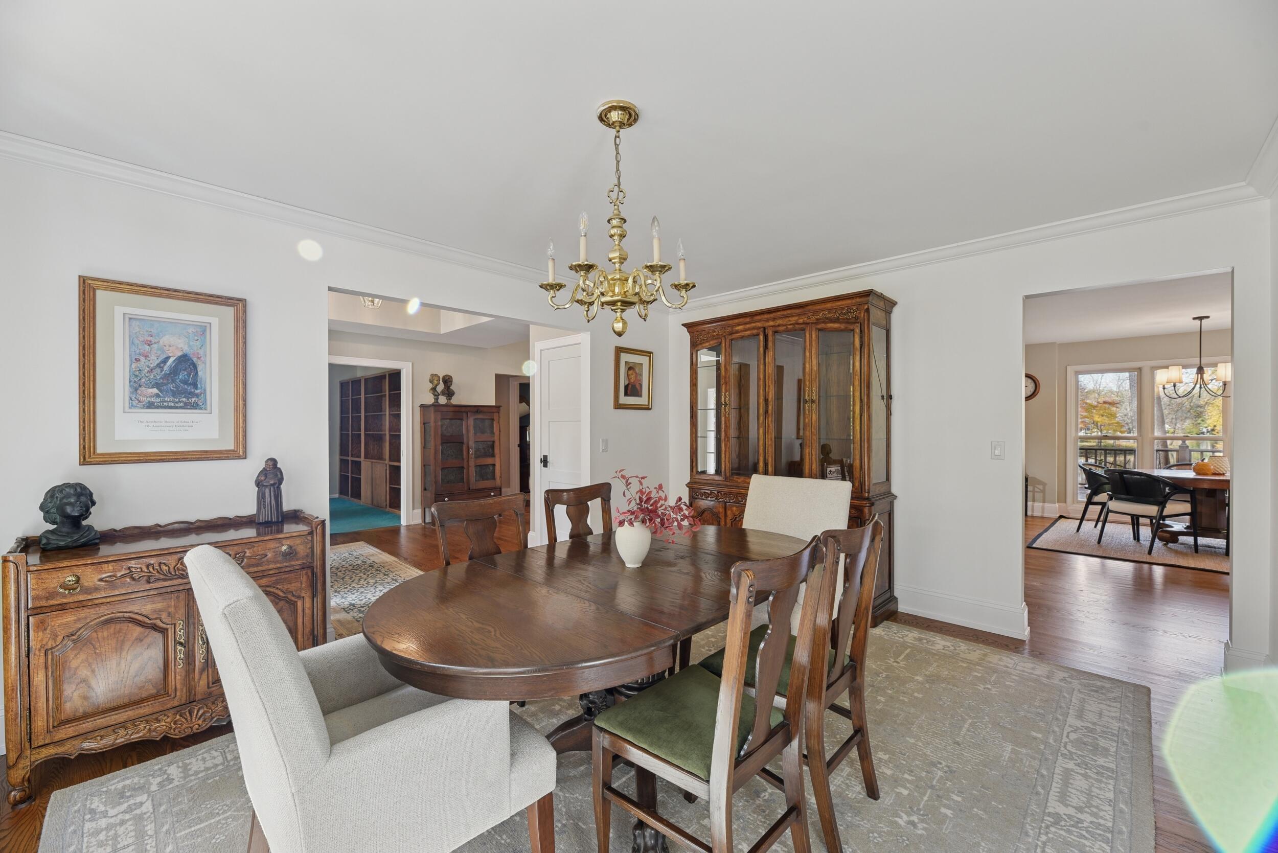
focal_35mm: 14
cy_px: 426
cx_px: 639
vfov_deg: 81.3
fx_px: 497
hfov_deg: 104.2
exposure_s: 1/15
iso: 400
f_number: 8
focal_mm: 14
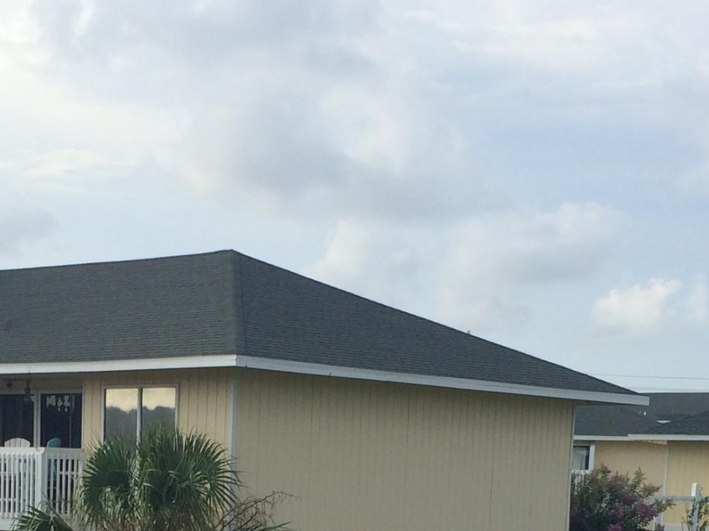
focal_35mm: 89
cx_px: 185
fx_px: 1822
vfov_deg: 15.5
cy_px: 766
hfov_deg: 21.8
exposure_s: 1/1414
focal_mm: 4.15
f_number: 2.2
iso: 32
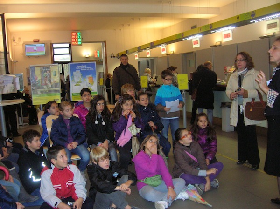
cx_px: 140
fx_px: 275
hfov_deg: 54.0
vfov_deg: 41.7
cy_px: 104
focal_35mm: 34
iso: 200
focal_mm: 5.7
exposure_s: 1/60.1
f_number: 2.9
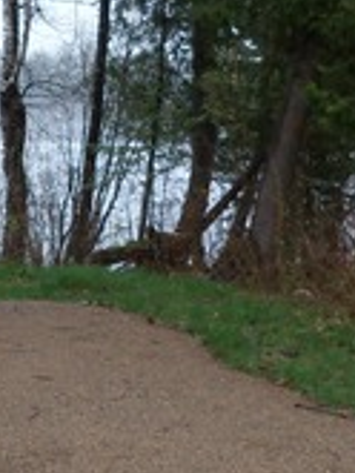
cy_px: 204
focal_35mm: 106
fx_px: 1448
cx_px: -96
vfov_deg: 18.5
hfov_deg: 13.5
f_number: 3.5
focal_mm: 6.2
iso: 64
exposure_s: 1/100
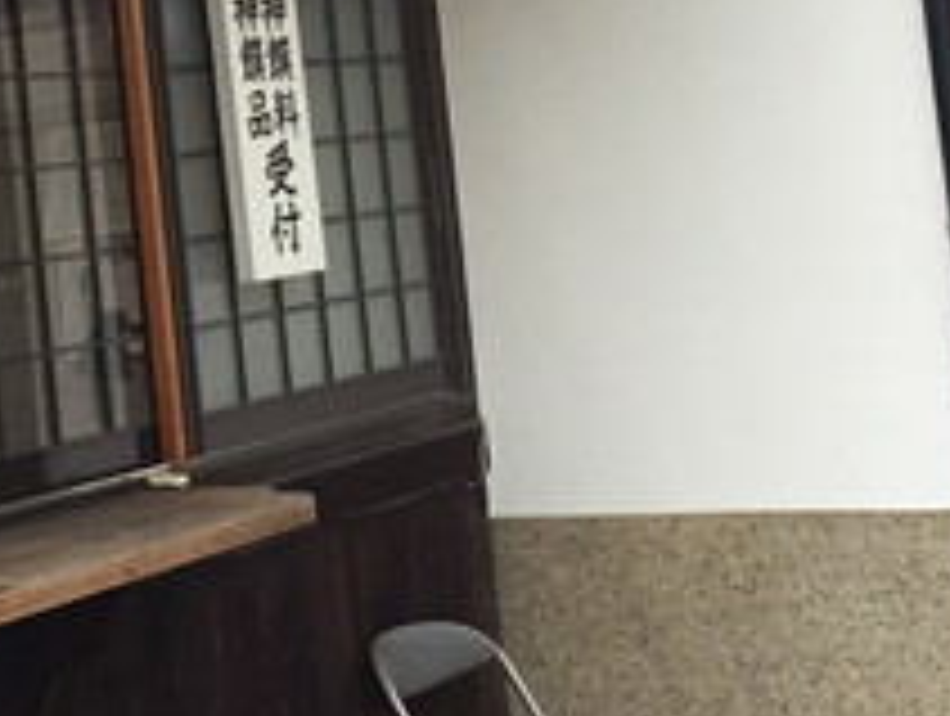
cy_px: -29
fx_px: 2639
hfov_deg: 19.8
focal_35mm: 96
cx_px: -9
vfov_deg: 15.1
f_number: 2.2
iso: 50
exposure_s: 1/30
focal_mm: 4.15
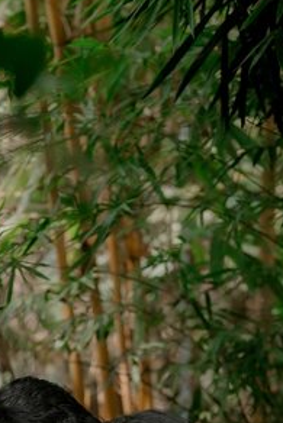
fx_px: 2414
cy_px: 567
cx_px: 74
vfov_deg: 9.8
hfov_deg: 6.7
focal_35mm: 205
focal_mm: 50
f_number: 2
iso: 250
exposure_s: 1/1000
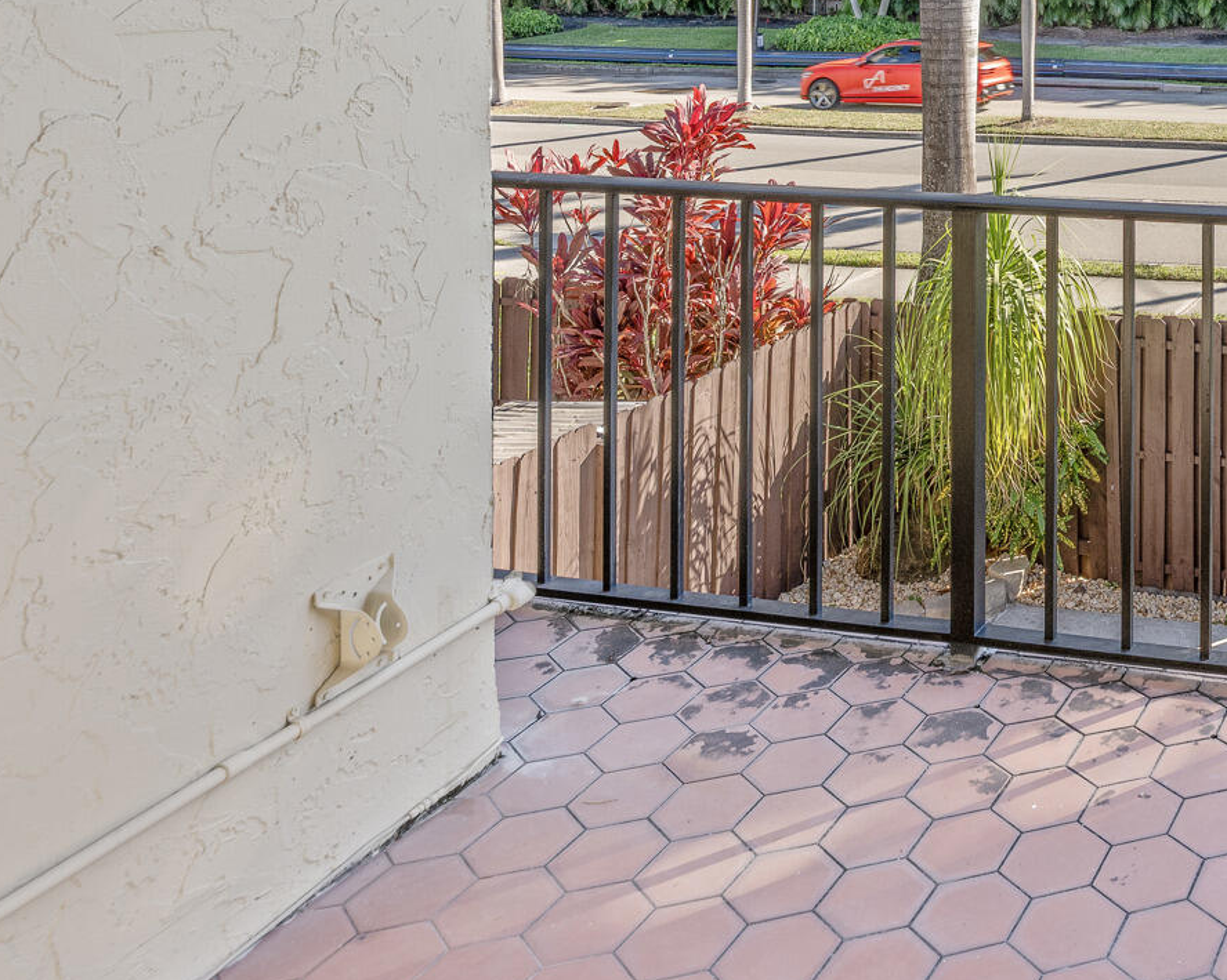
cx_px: 1344
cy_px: -60
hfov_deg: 40.0
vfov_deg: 35.2
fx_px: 1343
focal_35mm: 37
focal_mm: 14
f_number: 8
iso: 125
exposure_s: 1/125
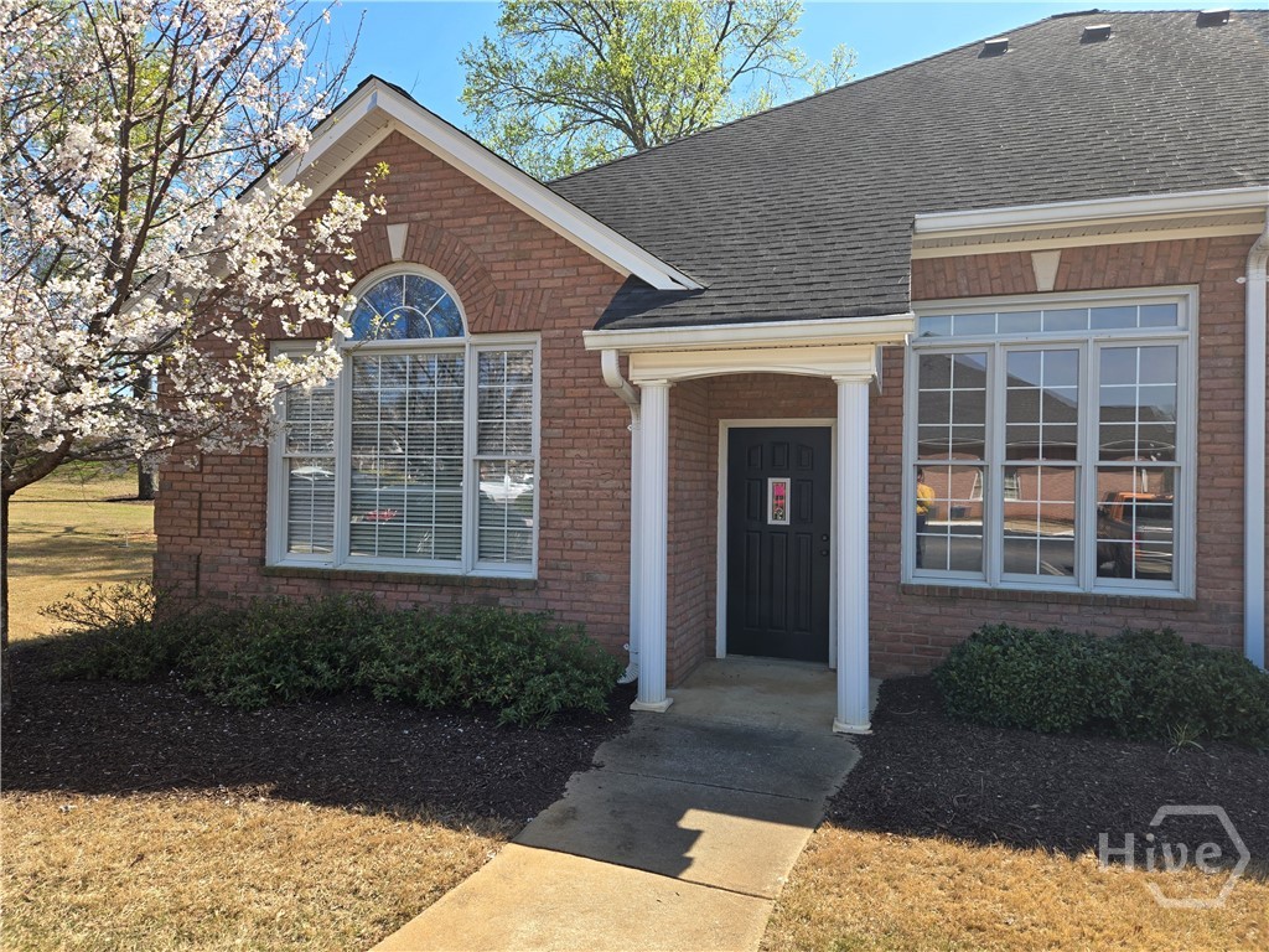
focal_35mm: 23
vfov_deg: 58.9
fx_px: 843
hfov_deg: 73.9
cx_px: 634
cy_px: 476
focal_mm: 5.4
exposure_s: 1/914
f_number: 1.8
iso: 25
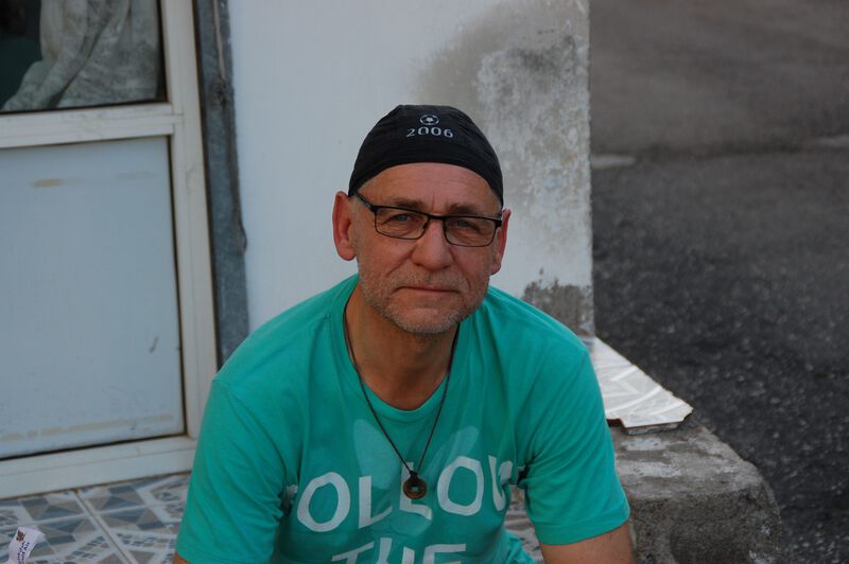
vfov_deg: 13.0
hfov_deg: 19.5
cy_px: 282
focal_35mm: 105
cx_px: 424
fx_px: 2474
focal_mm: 70
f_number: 5.6
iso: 360
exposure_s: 1/500
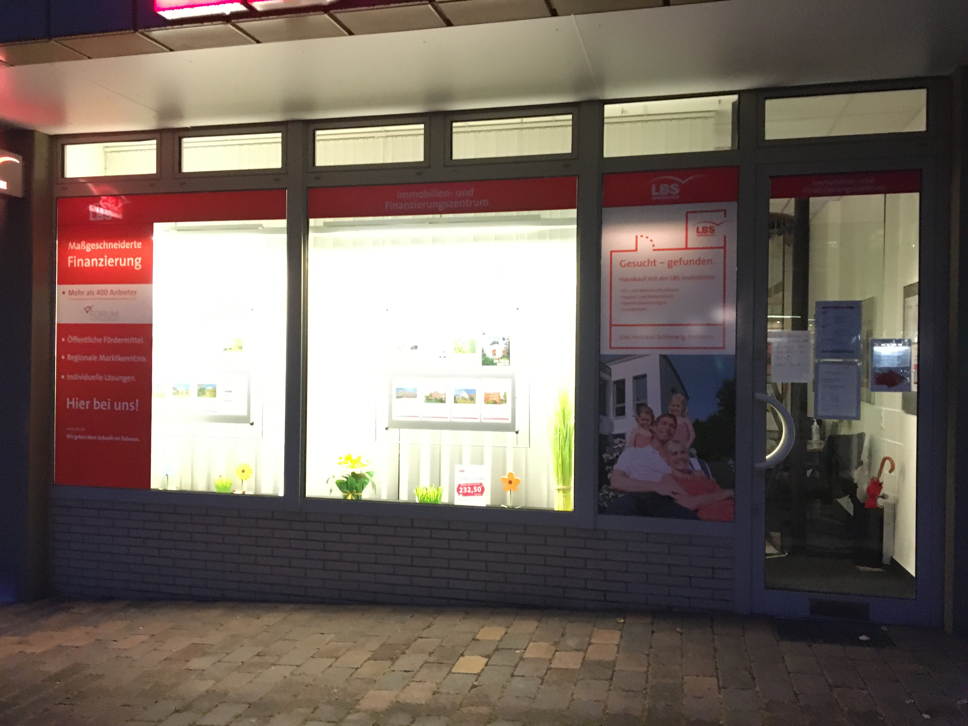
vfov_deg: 48.2
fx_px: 811
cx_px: 484
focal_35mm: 29
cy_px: 363
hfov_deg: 61.7
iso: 320
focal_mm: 4.15
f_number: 2.2
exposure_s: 1/17
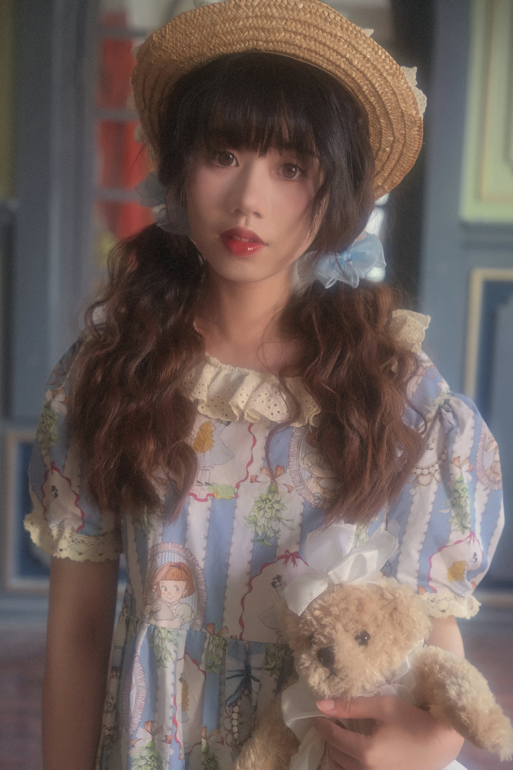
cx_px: 256
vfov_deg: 32.4
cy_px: 385
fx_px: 1325
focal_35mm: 62
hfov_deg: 21.9
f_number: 2.8
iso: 640
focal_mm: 41.4
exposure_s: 1/60
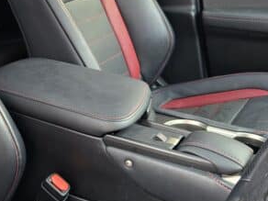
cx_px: 33
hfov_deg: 29.6
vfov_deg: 23.3
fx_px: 488
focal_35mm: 63
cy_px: 86
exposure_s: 1/100
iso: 640
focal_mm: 5.4
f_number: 1.8
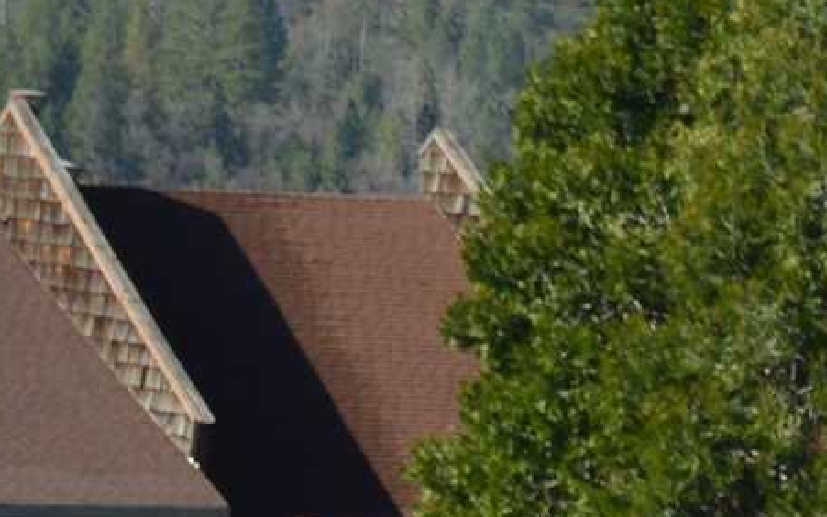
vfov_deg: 4.3
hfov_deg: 6.8
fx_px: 6795
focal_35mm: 301
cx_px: 1625
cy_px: 1093
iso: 100
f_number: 6.3
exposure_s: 1/250
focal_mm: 29
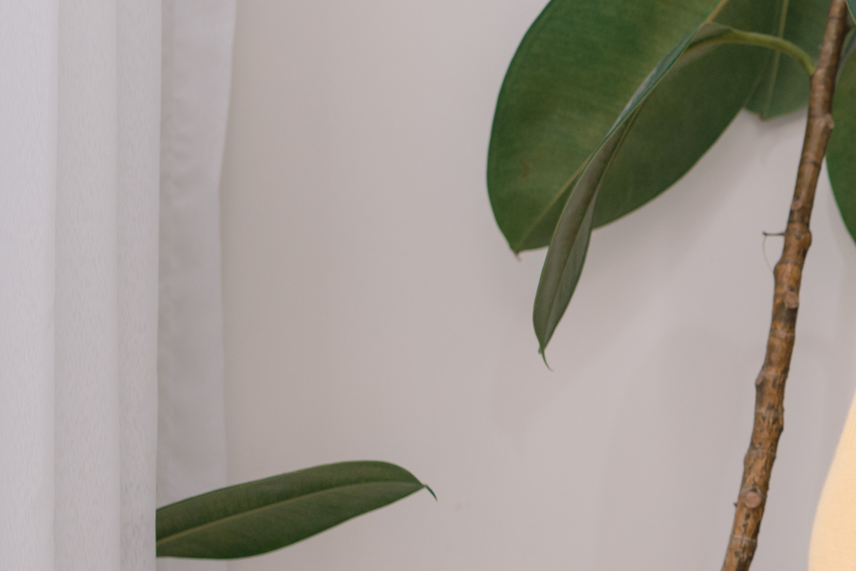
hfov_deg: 10.9
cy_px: 446
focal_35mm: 181
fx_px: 4303
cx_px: 1321
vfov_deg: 7.6
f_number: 3.2
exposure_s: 1/125
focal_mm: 50
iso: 200
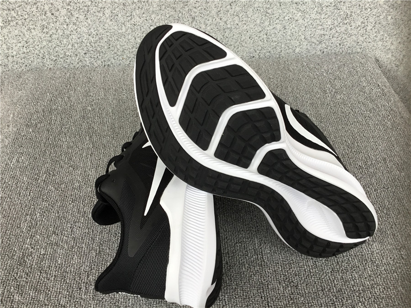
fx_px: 368
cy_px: 154
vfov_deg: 45.4
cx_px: 206
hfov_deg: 58.4
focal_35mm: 31
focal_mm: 3.3
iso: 32
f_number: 2.4
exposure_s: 1/100
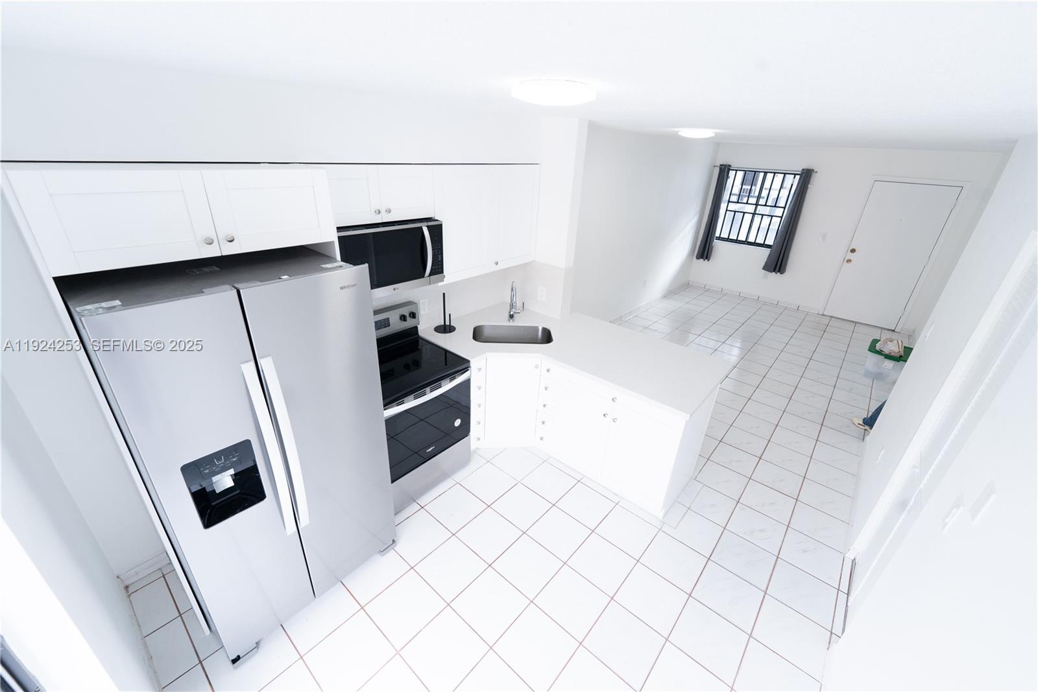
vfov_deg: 81.2
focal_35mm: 14
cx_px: 519
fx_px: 404
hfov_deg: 104.3
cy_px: 346
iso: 250
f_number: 5.6
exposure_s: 1/80
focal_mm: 14
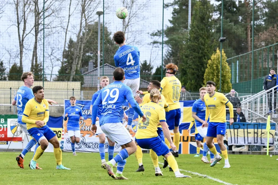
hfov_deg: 11.7
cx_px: 139
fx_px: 1351
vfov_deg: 7.8
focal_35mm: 175
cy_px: 92
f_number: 13
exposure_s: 1/1250
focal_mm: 175
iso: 8000
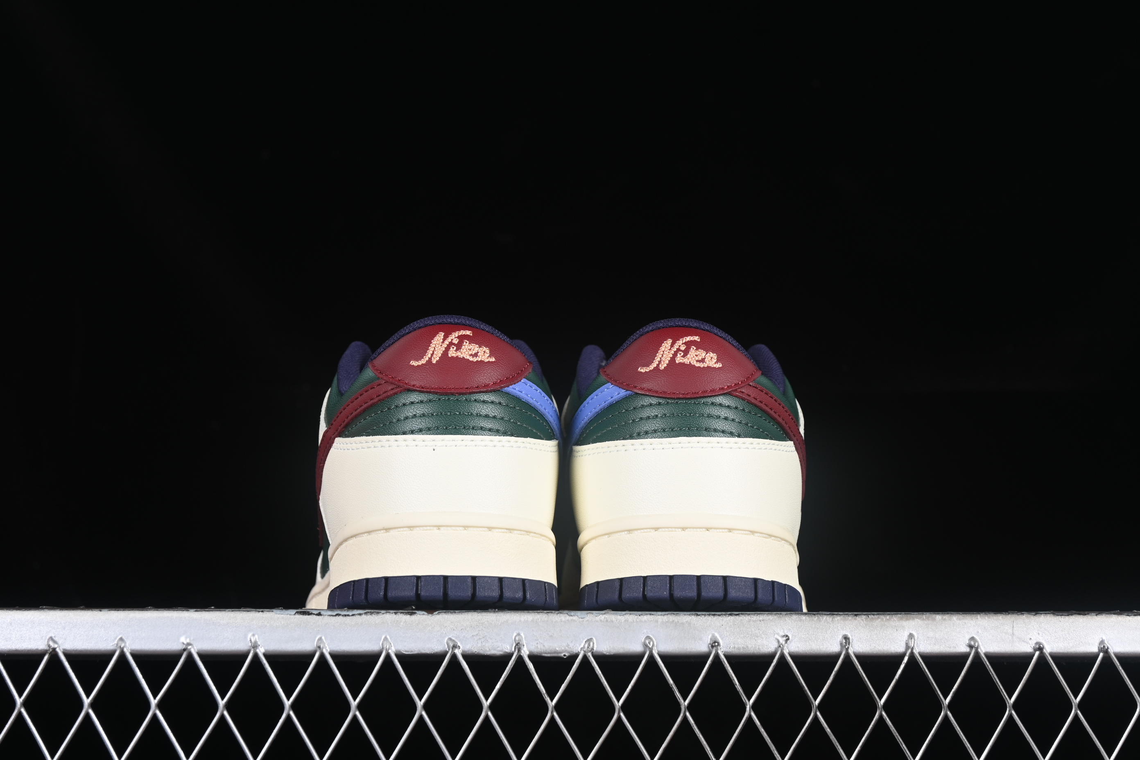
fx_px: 2375
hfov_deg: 27.0
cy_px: 380
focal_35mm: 75
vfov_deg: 18.2
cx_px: 570
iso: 160
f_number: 7.1
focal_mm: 50
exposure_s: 1/60
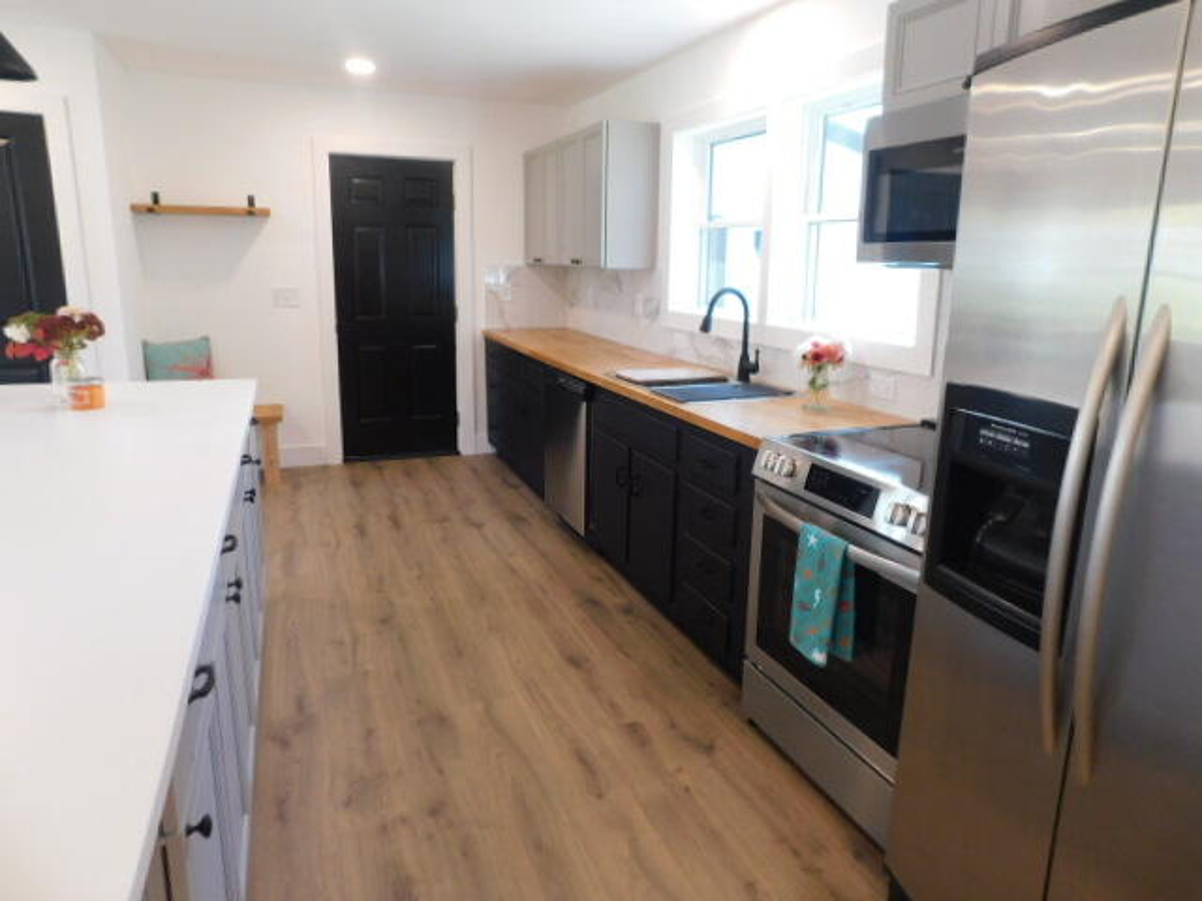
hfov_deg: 73.9
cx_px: 601
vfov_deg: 58.9
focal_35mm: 23
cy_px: 450
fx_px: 799
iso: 200
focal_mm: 4
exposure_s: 1/30
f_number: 3
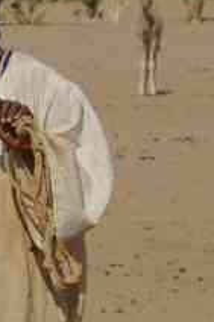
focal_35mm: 461
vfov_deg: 4.5
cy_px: 357
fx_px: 4120
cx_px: -287
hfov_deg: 2.9
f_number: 9.5
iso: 100
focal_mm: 65
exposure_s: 1/500
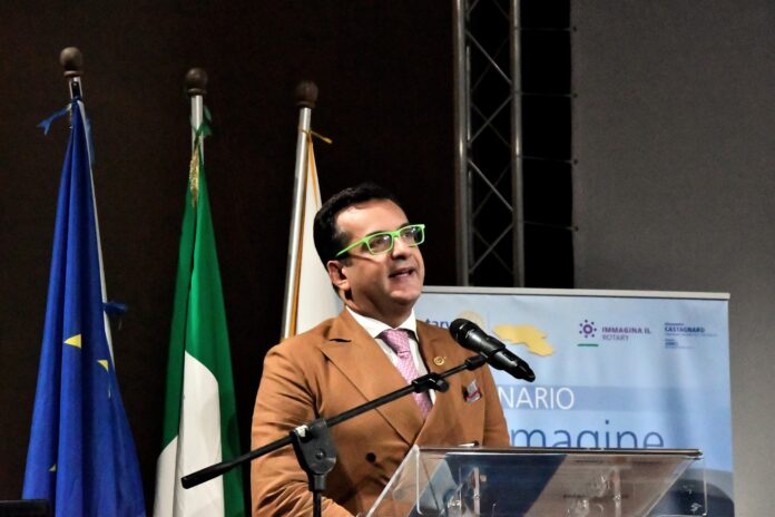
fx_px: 2906
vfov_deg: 10.2
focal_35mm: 135
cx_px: 388
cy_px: 258
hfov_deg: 15.2
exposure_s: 1/160
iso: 16000
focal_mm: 90
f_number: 14
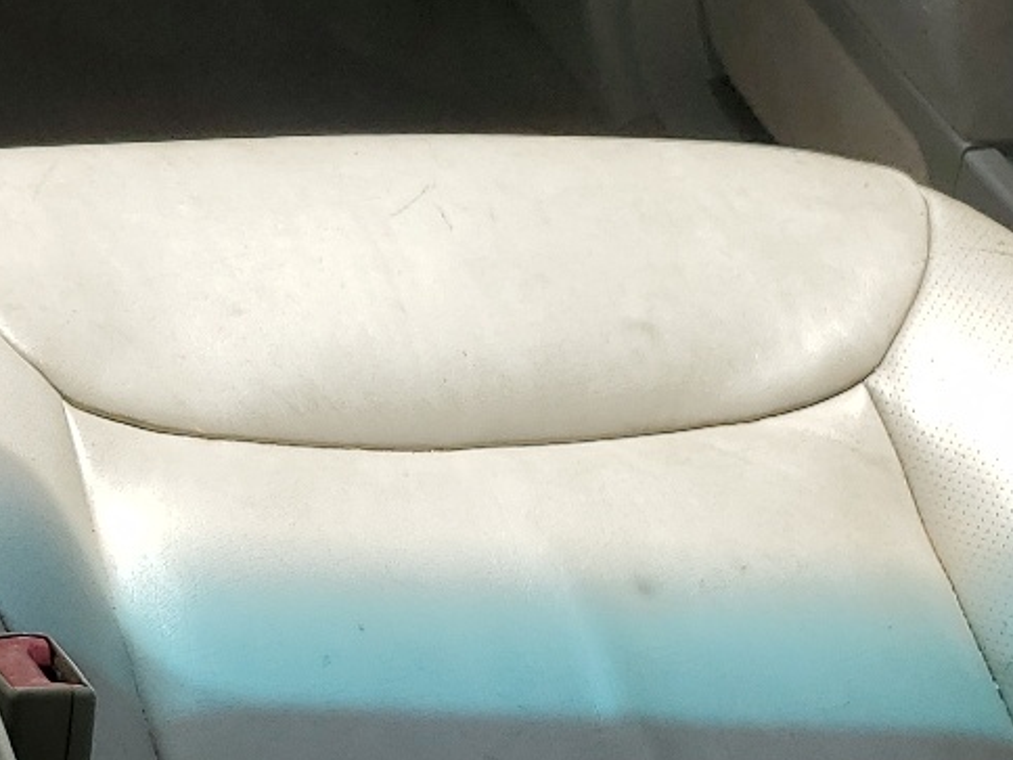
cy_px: 75
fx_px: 2517
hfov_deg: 19.3
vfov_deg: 16.9
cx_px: -590
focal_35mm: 86
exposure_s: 1/1429
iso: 50
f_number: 1.5
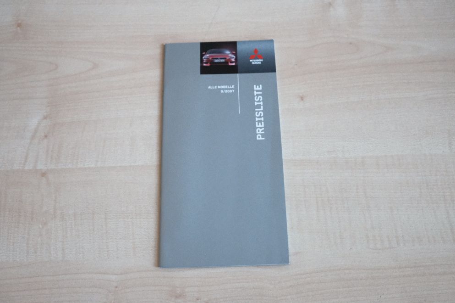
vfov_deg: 36.8
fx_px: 455
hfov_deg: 53.2
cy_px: 152
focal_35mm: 36
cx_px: 228
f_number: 5.6
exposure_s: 1/300
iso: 6400
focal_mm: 24.3
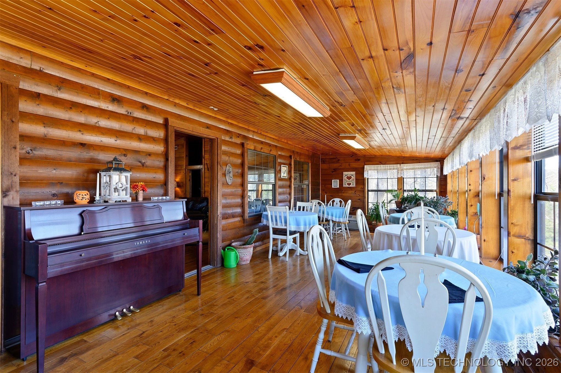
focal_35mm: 16
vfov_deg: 73.6
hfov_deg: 96.8
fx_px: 249
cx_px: 280
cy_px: 186
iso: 200
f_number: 7.1
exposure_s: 1/3
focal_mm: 16
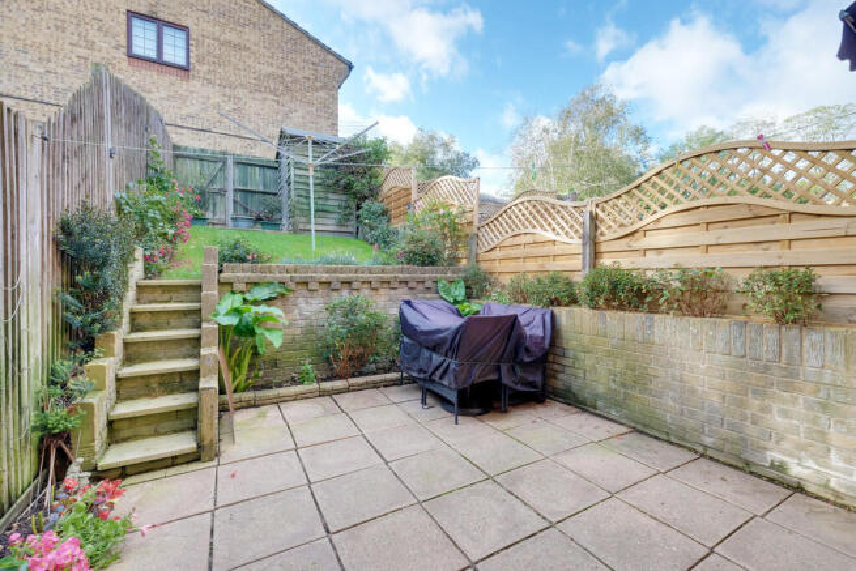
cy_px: 286
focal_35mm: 15
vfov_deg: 77.4
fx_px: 357
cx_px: 428
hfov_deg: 100.4
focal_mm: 10
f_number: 9
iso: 400
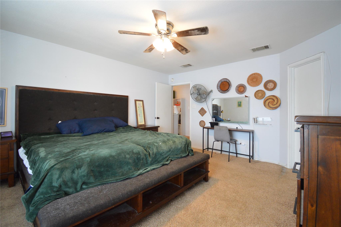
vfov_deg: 77.2
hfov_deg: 100.4
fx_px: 142
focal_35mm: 15
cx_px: 170
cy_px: 114
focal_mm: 10
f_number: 4.5
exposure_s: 1/15
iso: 800
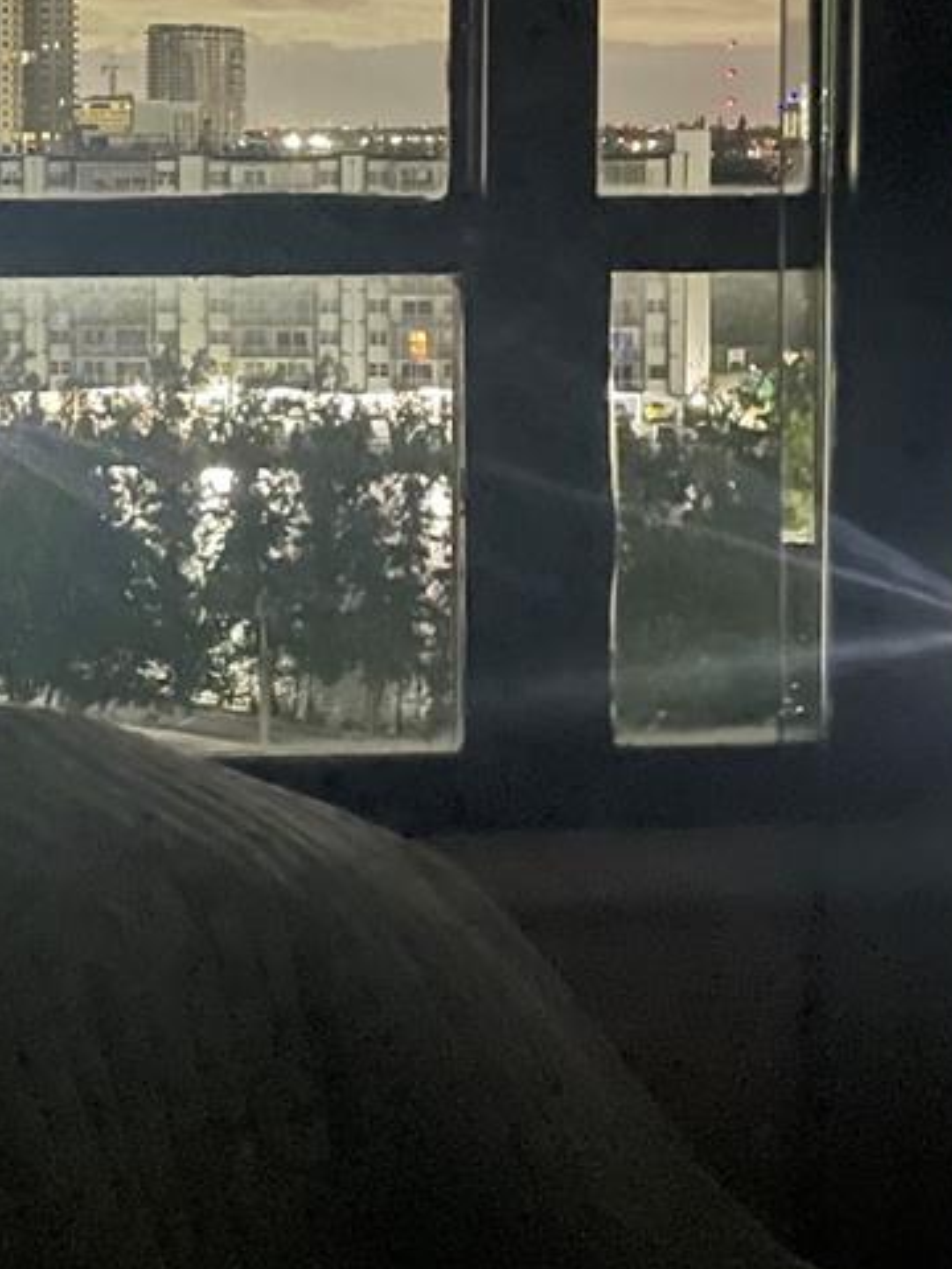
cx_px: -24
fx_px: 2383
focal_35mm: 65
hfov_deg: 21.7
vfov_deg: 29.0
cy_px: 214
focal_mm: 4.2
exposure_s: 1/8
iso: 2000
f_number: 1.6
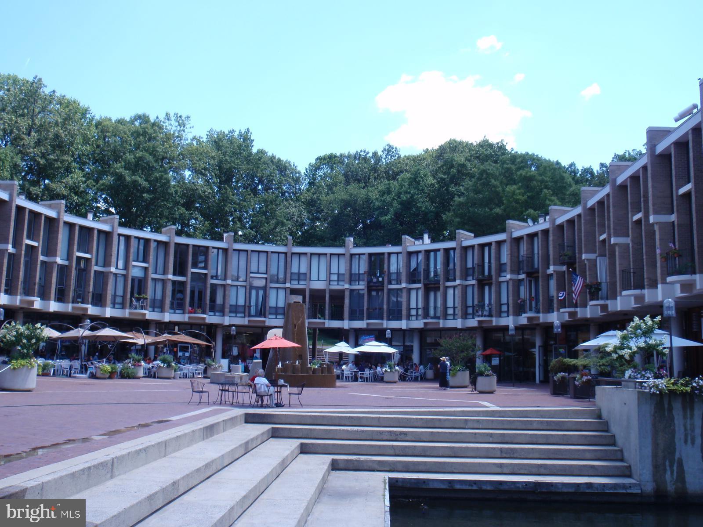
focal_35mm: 34
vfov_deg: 41.8
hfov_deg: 54.0
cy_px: 264
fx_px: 690
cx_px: 352
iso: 64
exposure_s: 1/250
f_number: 3.5
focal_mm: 6.07
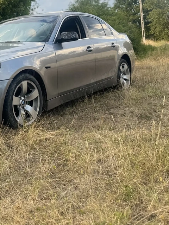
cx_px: 39
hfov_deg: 28.6
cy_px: 25
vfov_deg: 36.0
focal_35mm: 50
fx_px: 325
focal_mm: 6.76
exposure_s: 1/615
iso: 80
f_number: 1.78
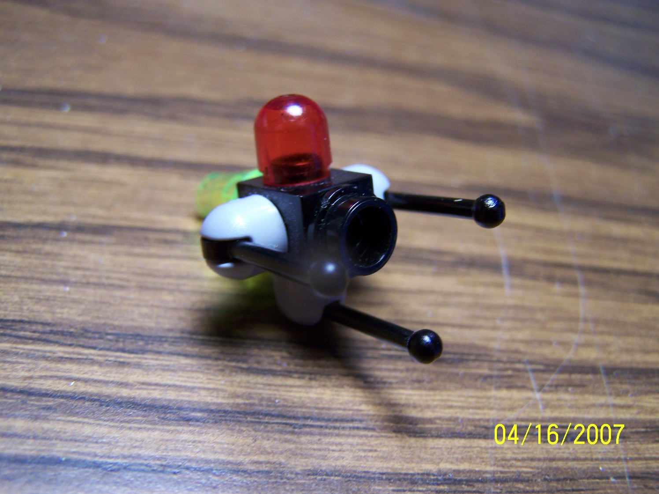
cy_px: 247
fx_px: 723
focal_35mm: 38
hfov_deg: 49.0
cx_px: 330
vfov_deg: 37.7
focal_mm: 6.3
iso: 80
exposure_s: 1/40
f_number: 2.8
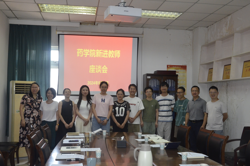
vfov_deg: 34.1
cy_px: 83
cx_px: 125
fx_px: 270
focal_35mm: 39
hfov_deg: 49.6
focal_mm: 26
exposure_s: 1/160
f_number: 6.3
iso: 2500
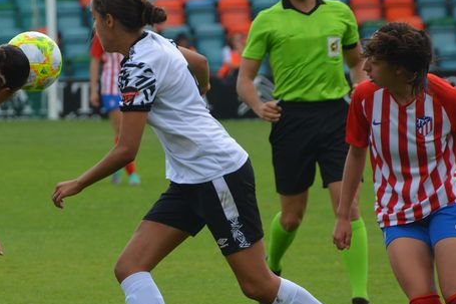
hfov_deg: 3.1
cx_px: 136
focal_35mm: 657
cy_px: 195
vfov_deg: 2.1
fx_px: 8319
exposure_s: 1/1000
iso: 450
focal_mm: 210
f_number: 6.3
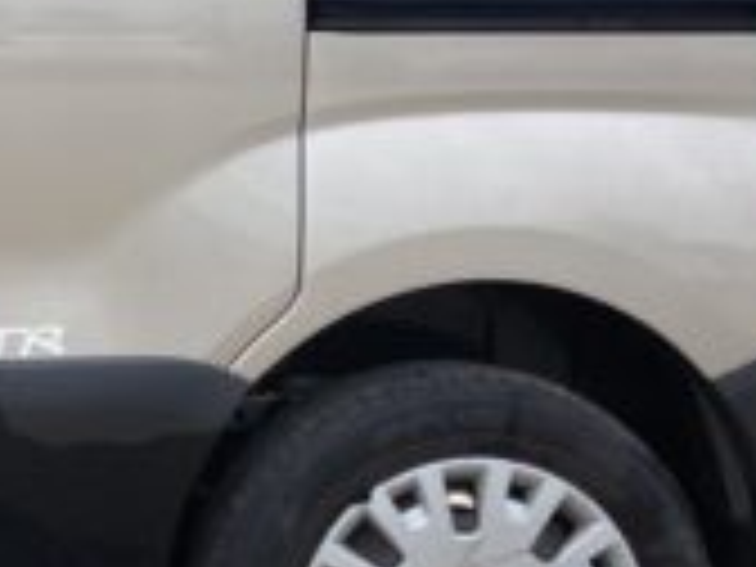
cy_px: 202
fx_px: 2905
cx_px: -616
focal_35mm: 133
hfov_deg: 13.3
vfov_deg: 11.1
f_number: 1.8
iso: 20
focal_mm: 3.99
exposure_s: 1/192
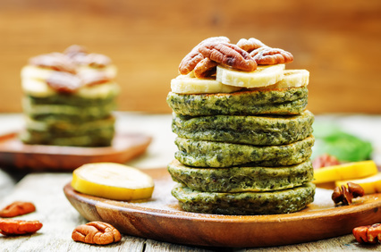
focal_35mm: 75
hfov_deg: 27.0
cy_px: 126
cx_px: 190
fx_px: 792
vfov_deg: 18.1
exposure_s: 1/30
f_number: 4.5
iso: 100
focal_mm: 50
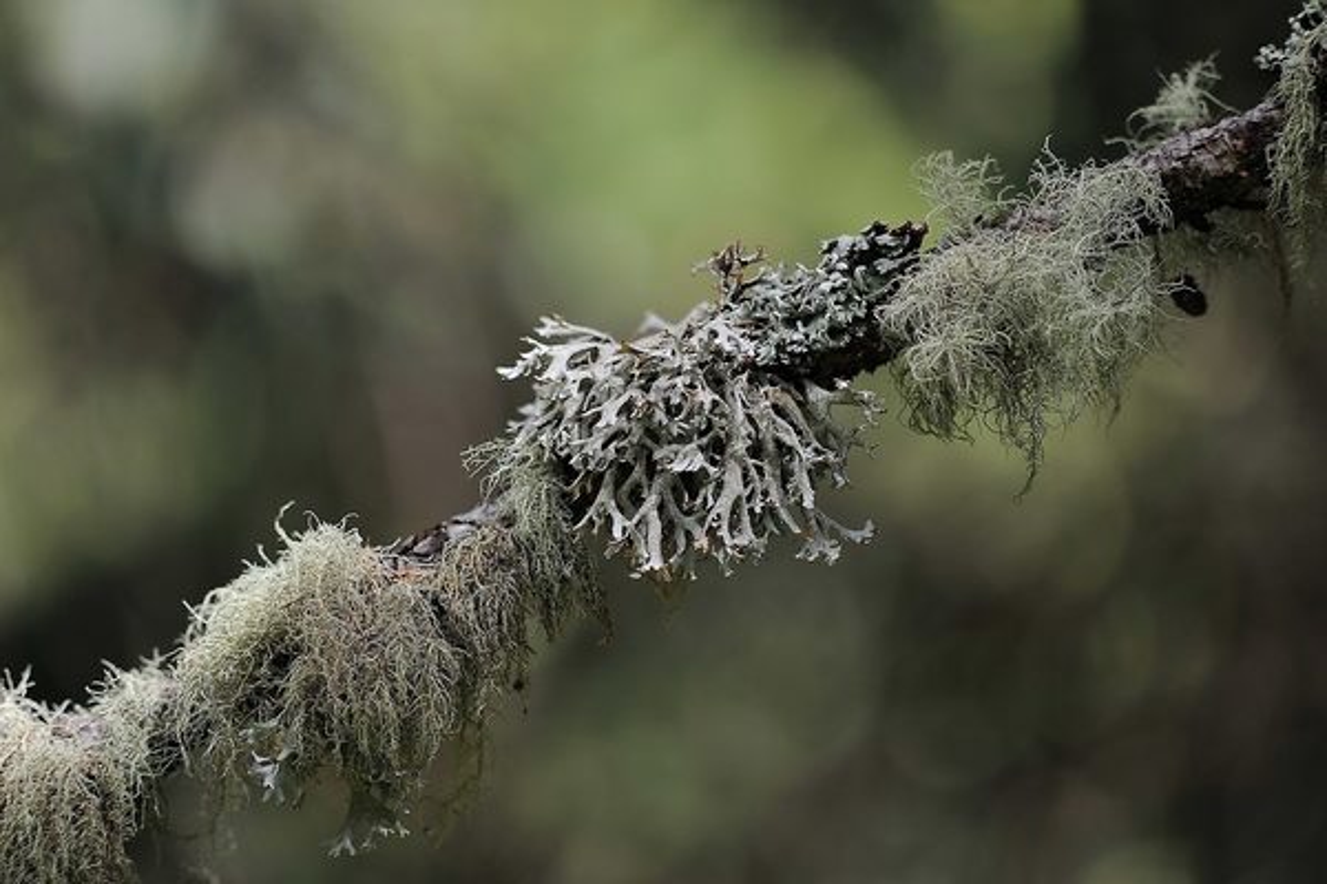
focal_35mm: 170
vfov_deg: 8.1
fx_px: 6266
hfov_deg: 12.1
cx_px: 664
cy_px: 442
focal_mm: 170
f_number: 5
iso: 200
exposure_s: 1/160
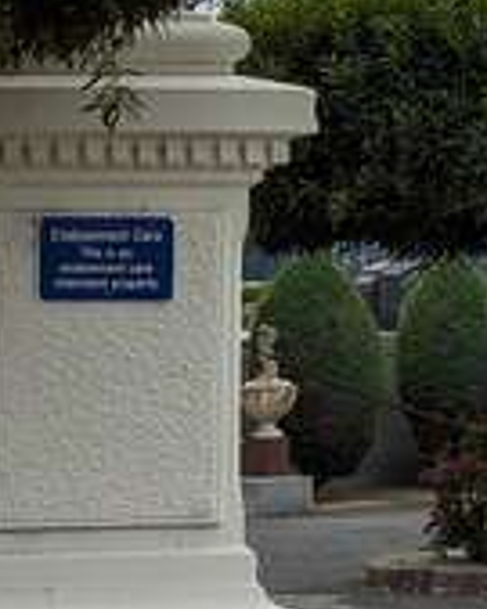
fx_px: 4003
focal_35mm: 222
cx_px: 1198
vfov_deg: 8.7
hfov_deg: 6.6
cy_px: 115
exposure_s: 1/455
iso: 48
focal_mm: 6.81
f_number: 1.85
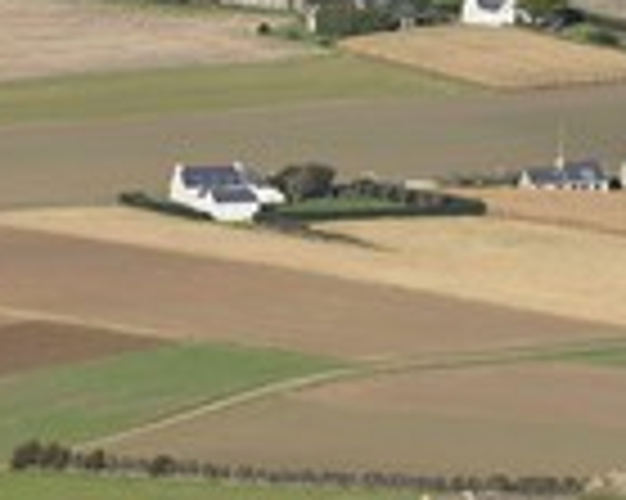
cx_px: 23
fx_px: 10516
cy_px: 550
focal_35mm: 568
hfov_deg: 3.4
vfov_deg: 2.7
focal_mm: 200
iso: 400
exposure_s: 1/1250
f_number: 7.1
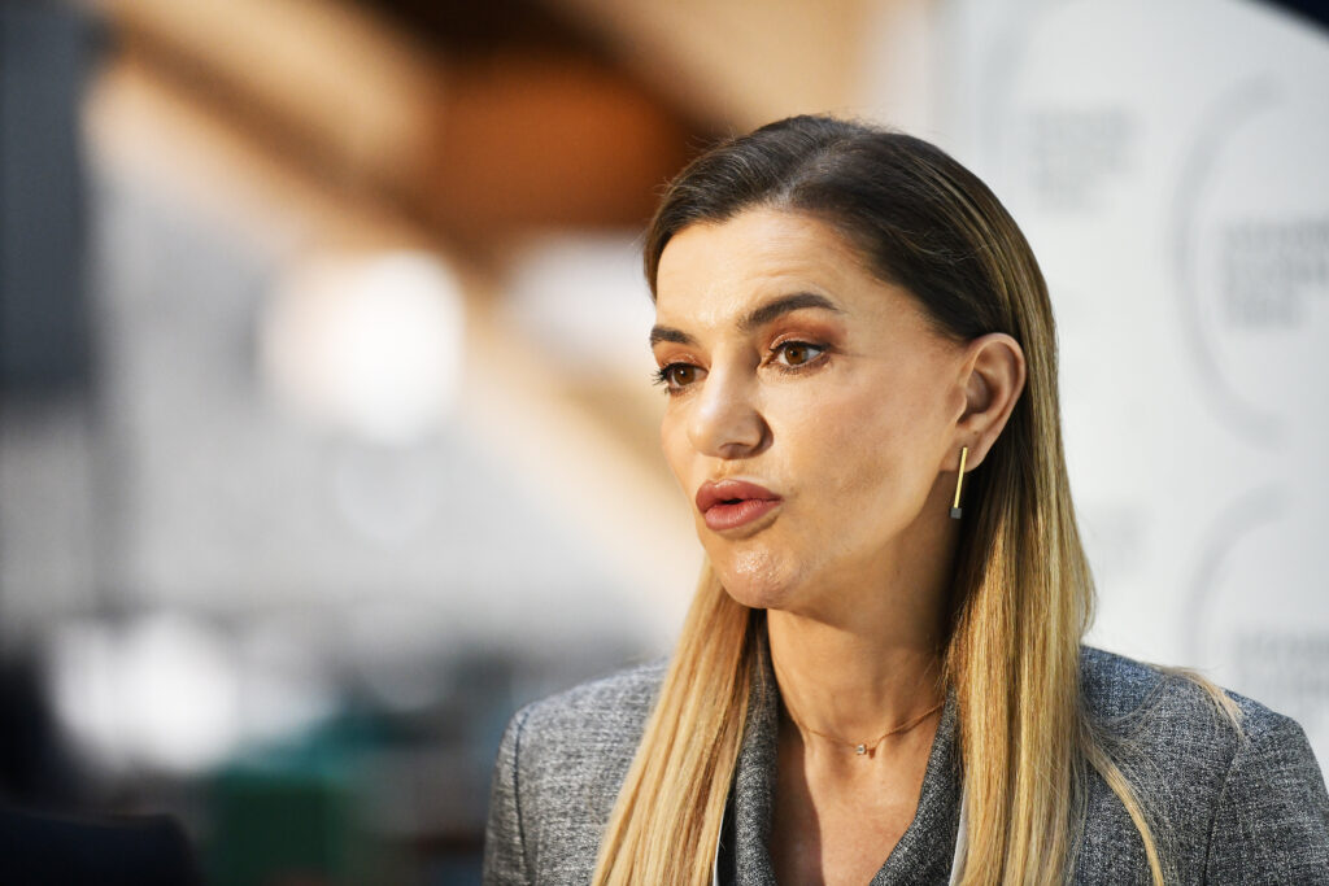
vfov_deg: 6.9
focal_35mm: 200
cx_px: 664
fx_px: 7384
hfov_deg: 10.3
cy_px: 443
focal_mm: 200
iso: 1250
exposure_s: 1/2500
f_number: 2.8
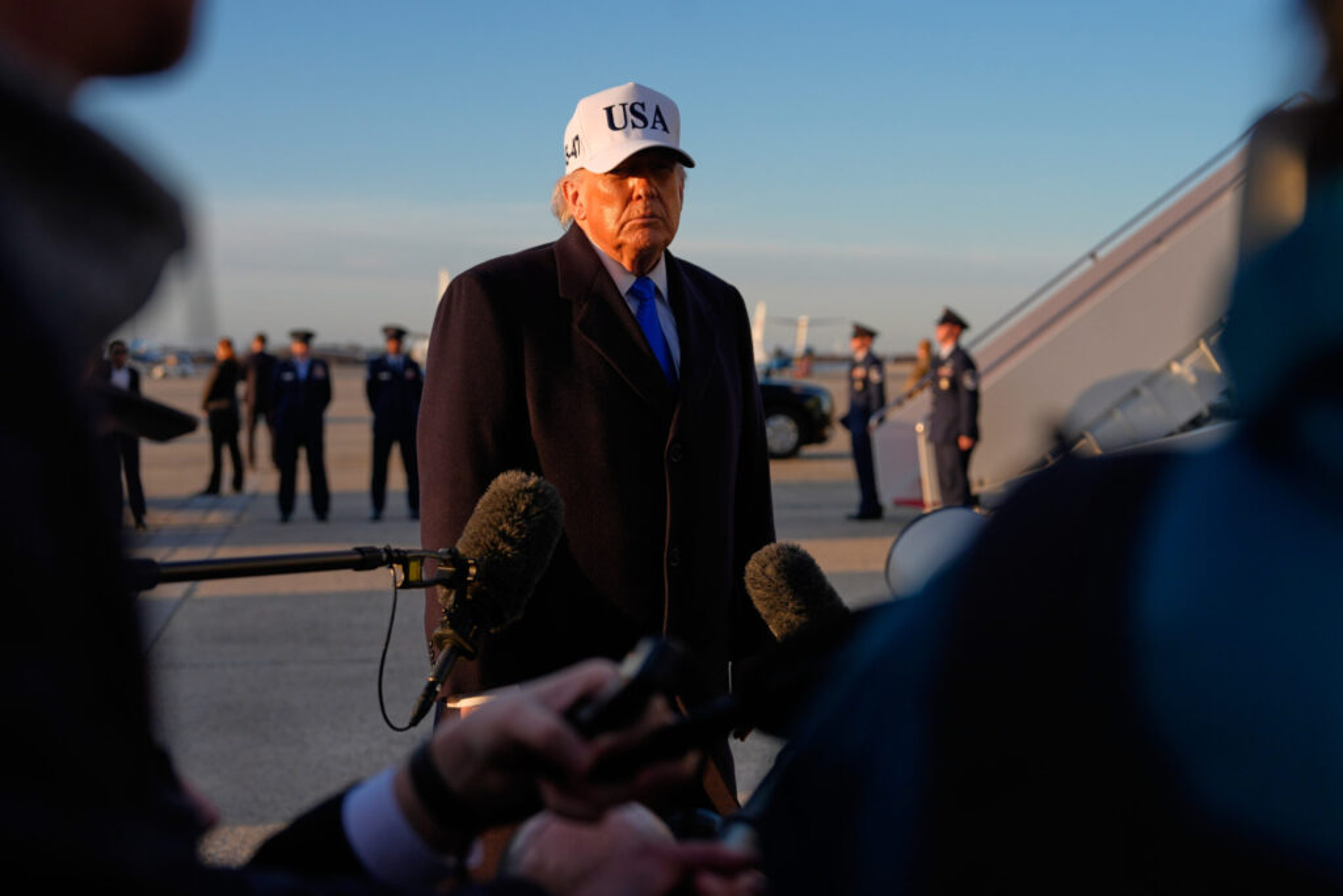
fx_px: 1642
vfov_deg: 30.5
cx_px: 672
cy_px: 448
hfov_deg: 44.5
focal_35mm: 44
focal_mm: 44
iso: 200
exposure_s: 1/2000
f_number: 2.8
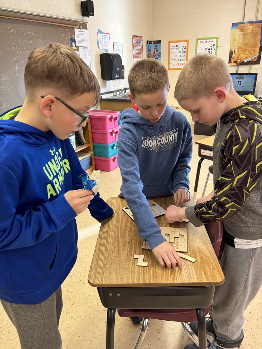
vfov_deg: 67.3
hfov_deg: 53.1
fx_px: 262
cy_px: 174
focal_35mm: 26
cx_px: 131
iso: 125
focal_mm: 5.96
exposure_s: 1/60
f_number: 1.6
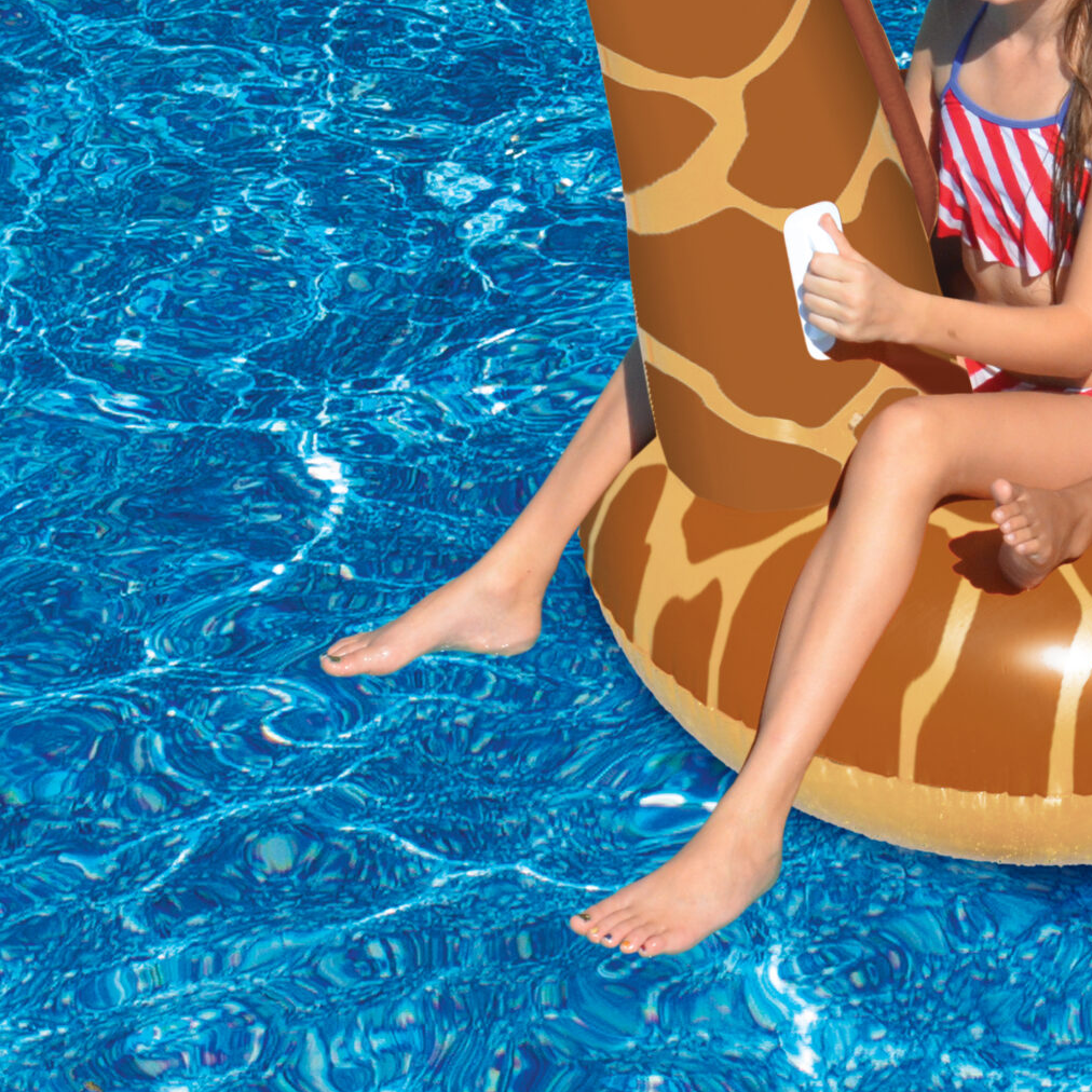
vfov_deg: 16.8
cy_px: 213
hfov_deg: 16.4
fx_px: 3676
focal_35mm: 103
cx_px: 1165
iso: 800
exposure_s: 1/800
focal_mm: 32
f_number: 14
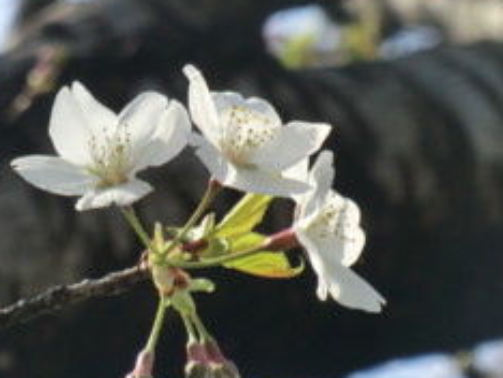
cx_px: 170
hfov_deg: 5.2
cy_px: 234
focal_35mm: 383
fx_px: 5571
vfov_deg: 3.9
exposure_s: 1/320
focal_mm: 35.7
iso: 80
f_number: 5.2
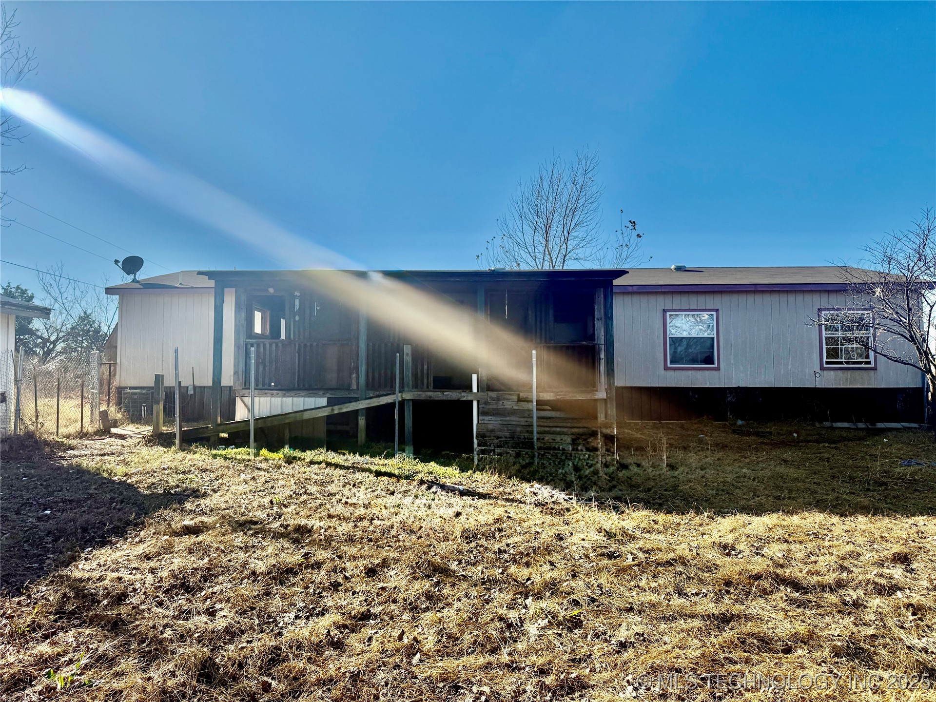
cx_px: 468
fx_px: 649
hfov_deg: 71.6
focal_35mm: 24
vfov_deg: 56.8
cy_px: 351
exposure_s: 1/7353
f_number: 1.78
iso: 125
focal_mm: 6.76
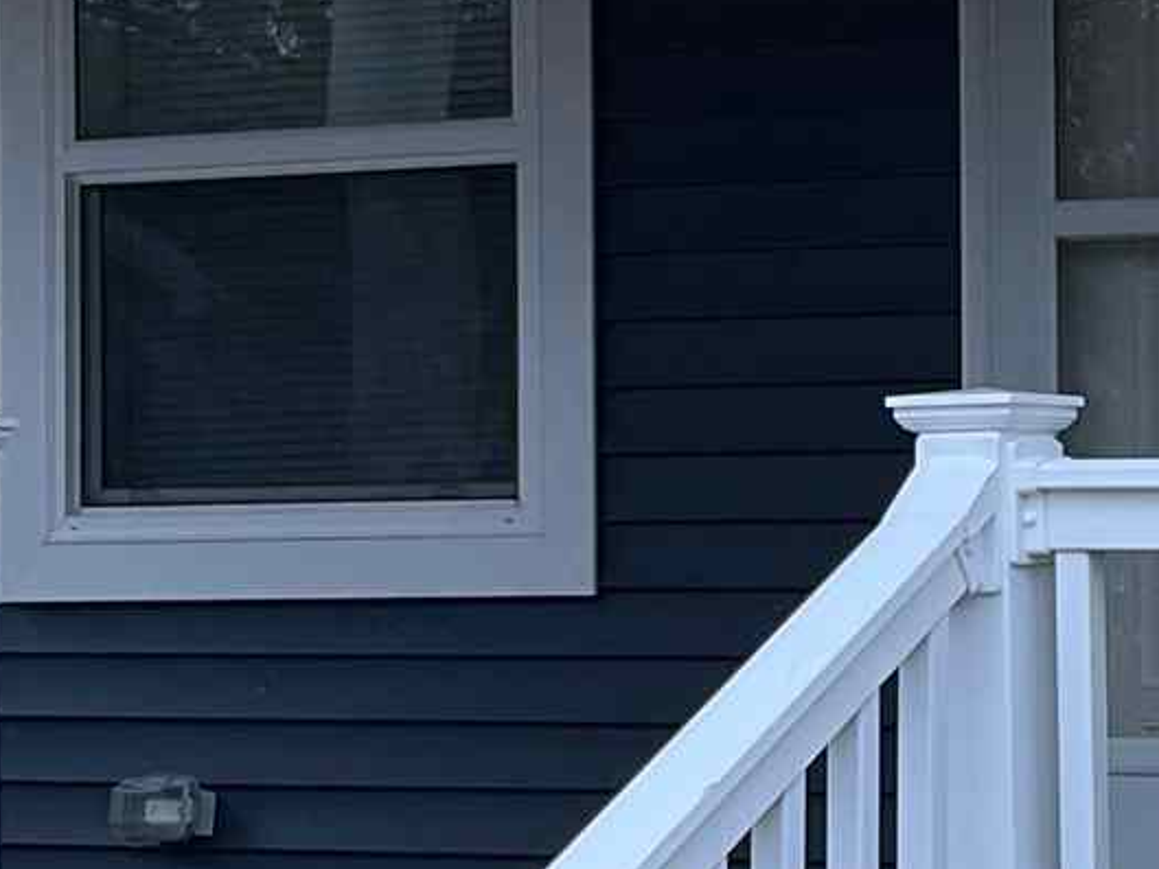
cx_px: 1334
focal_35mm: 151
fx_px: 5057
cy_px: 302
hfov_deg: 12.8
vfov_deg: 9.8
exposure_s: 1/49
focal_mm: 5.1
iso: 125
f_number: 1.6
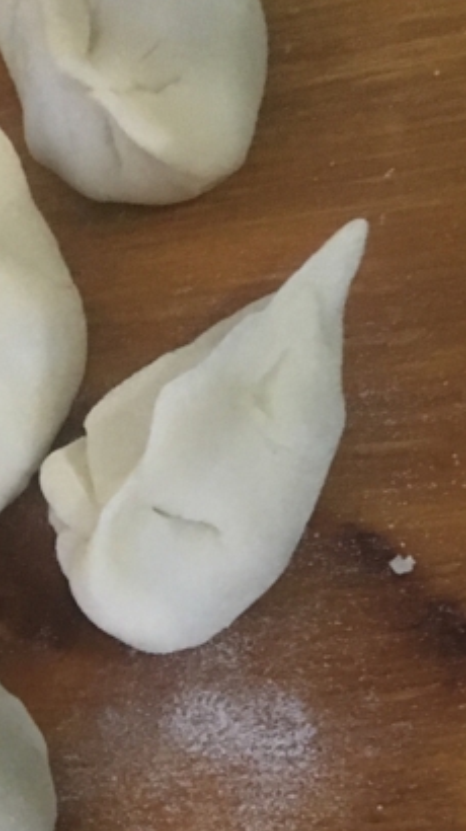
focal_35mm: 79
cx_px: -152
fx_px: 1739
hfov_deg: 14.6
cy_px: 983
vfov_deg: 24.5
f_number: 2.2
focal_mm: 4.15
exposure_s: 1/17
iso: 200
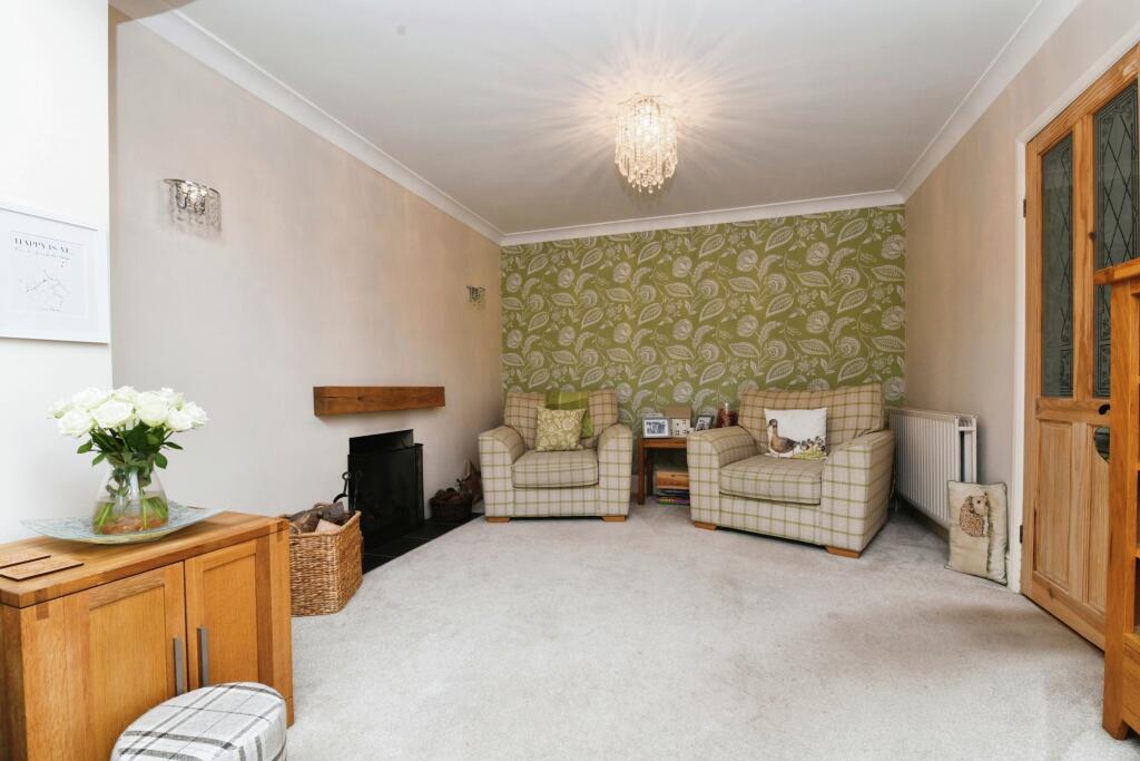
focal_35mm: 15
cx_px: 570
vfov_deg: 77.3
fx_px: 475
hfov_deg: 100.4
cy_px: 380
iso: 640
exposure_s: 1/60
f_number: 10
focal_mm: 15
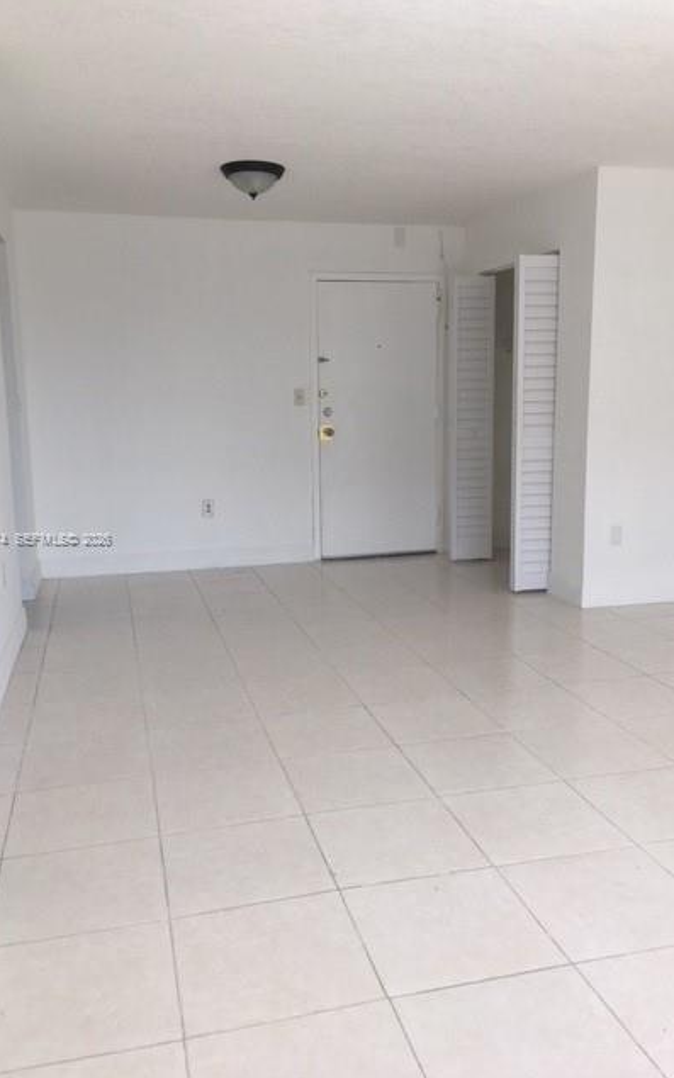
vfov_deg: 61.2
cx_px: 348
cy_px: 540
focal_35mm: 31
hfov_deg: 40.6
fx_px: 911
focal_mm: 4.15
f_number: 2.2
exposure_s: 1/452
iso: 25
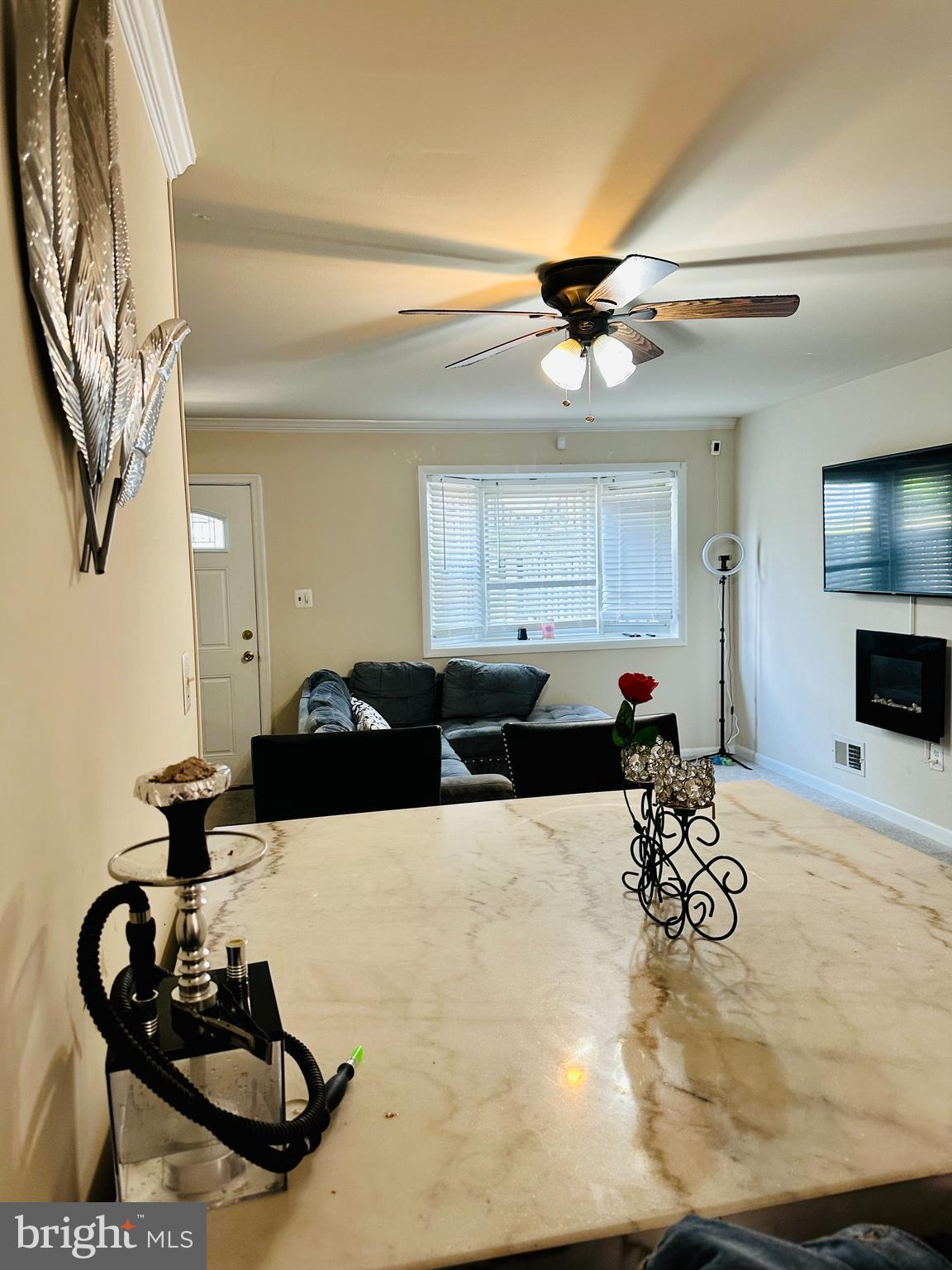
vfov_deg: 71.6
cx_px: 476
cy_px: 635
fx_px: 880
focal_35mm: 24
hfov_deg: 56.8
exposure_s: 1/60
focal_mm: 6.86
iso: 250
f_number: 1.78
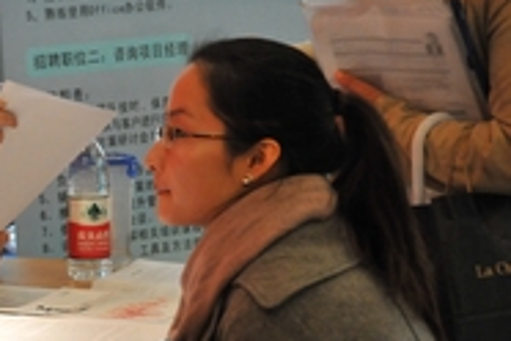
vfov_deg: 6.9
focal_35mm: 199
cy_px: 235
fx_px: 2827
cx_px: -85
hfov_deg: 10.2
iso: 1600
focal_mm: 55
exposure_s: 1/125
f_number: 4.5
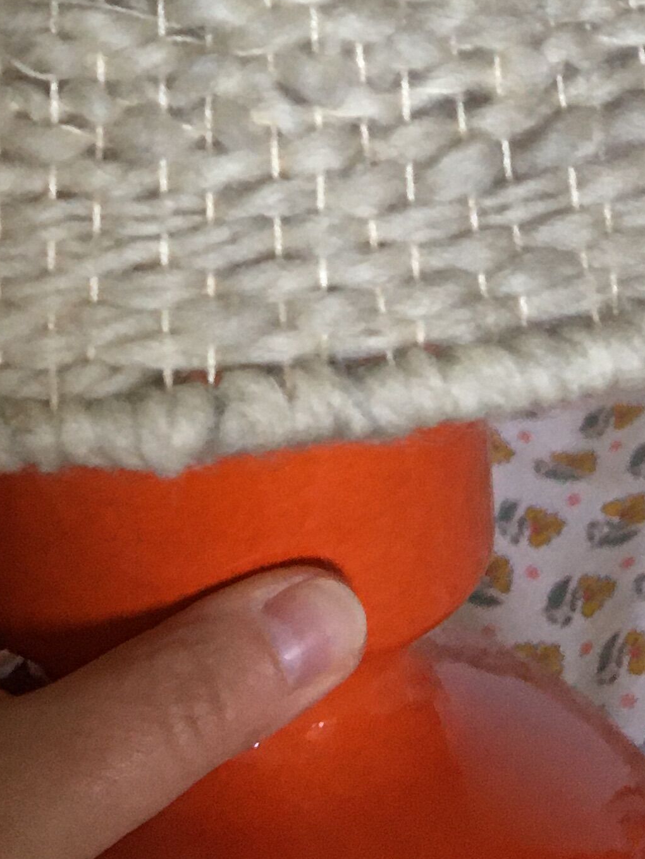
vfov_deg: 20.5
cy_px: -297
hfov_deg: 17.0
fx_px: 2137
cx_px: 101
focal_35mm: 86
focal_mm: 4.15
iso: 160
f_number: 2.2
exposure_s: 1/33
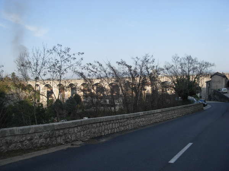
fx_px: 251
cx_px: 114
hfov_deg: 49.0
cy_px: 86
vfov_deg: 37.7
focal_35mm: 38
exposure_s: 1/724
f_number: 2.9
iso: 79
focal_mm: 6.3
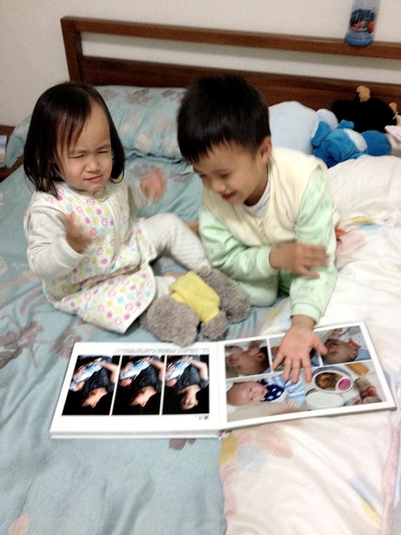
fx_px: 541
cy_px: 268
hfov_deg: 40.7
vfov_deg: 52.6
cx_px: 200
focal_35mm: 35
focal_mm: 4.28
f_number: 2.4
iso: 320
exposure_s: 1/20
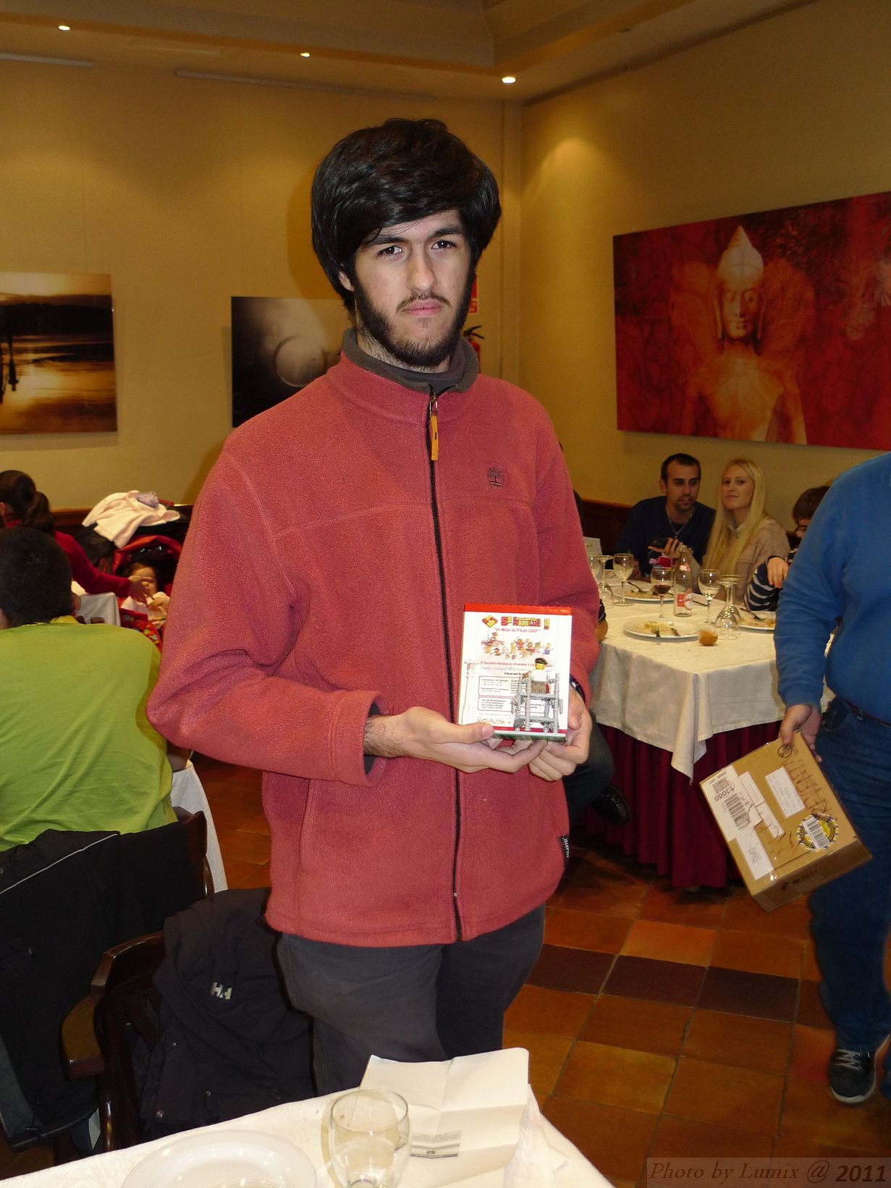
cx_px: 446
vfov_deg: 52.6
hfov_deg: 40.7
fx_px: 1201
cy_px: 594
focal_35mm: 35
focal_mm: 7.4
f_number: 2.3
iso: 200
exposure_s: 1/40
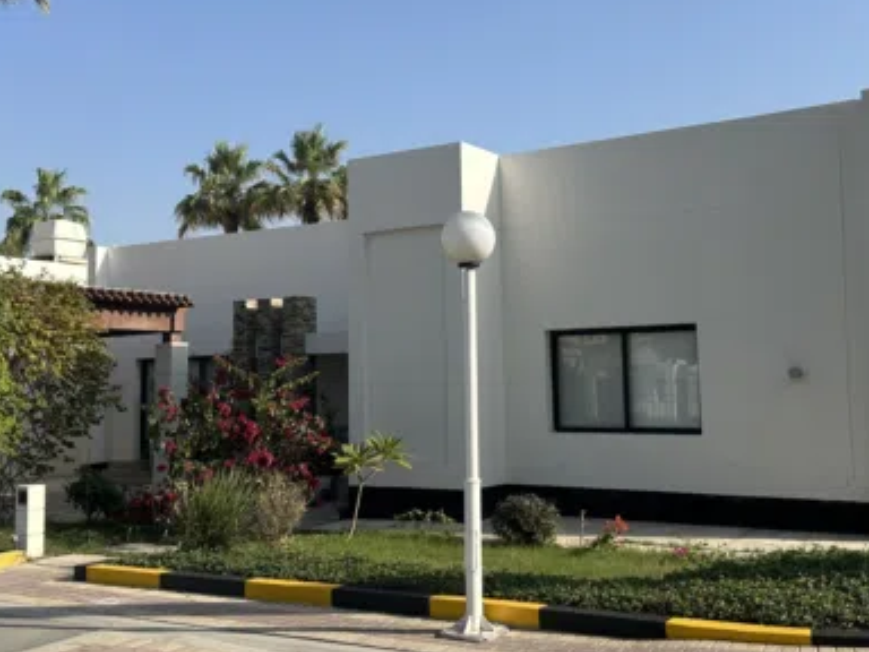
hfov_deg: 46.8
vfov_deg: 35.9
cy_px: 276
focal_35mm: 40
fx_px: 1004
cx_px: 448
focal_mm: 6.86
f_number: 1.78
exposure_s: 1/4348
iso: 80
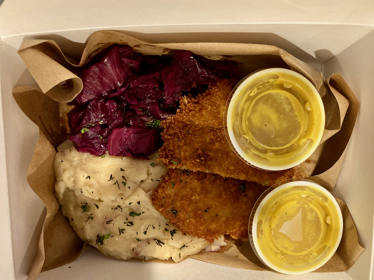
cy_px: 154
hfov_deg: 56.8
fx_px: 346
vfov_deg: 44.1
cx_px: 190
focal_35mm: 32
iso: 400
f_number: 1.8
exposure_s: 1/30
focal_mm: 3.99
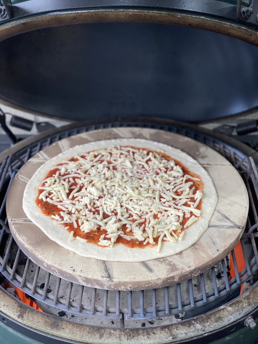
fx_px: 517
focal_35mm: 52
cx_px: 129
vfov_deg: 36.8
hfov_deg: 28.0
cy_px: 172
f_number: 2
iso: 160
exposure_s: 1/100
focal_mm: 6
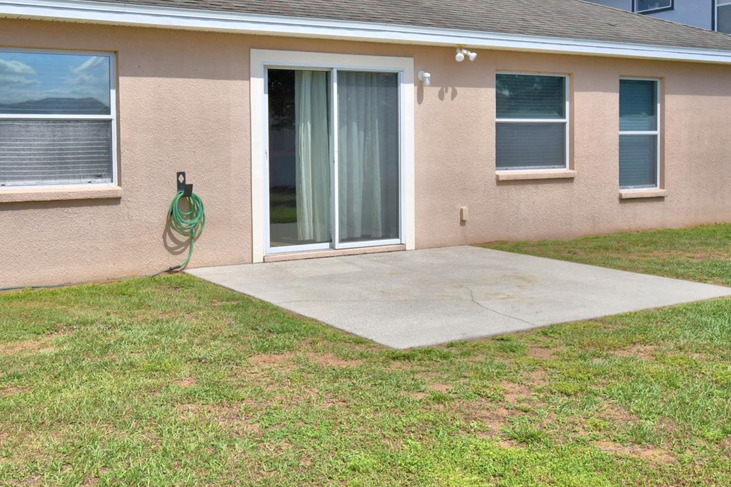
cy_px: 172
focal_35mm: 42
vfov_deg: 31.7
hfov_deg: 46.3
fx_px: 852
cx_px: 317
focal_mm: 20
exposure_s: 1/1000
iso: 100
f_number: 5.6
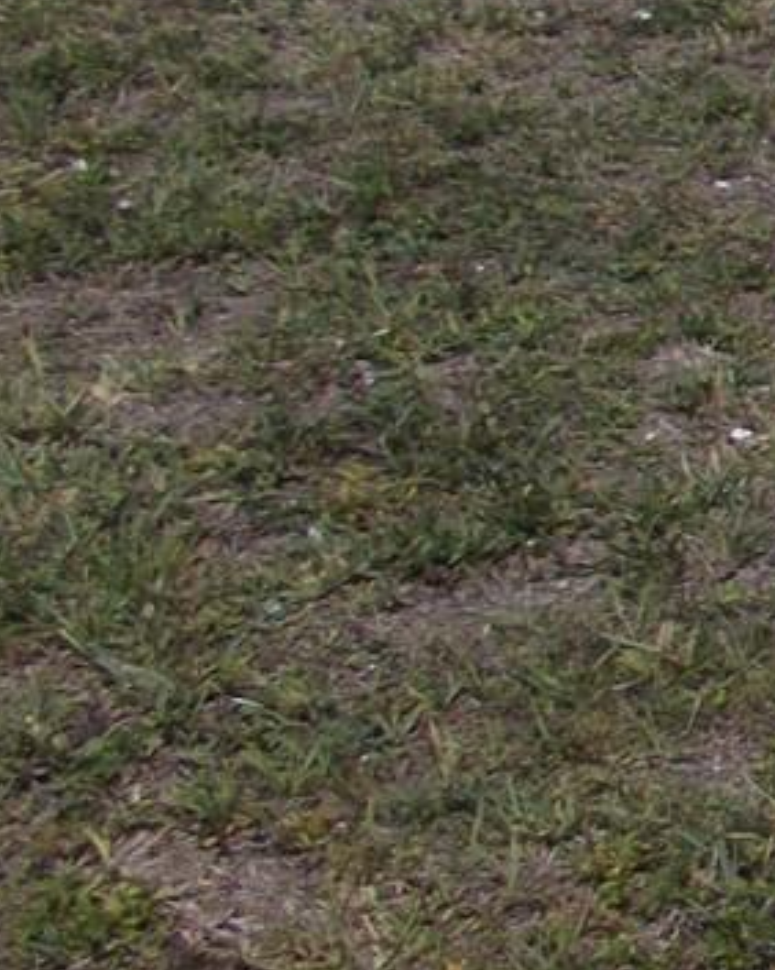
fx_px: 3300
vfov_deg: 16.5
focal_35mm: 115
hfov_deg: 10.5
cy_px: 118
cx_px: 2133
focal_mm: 4.6
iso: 80
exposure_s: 1/400
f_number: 8
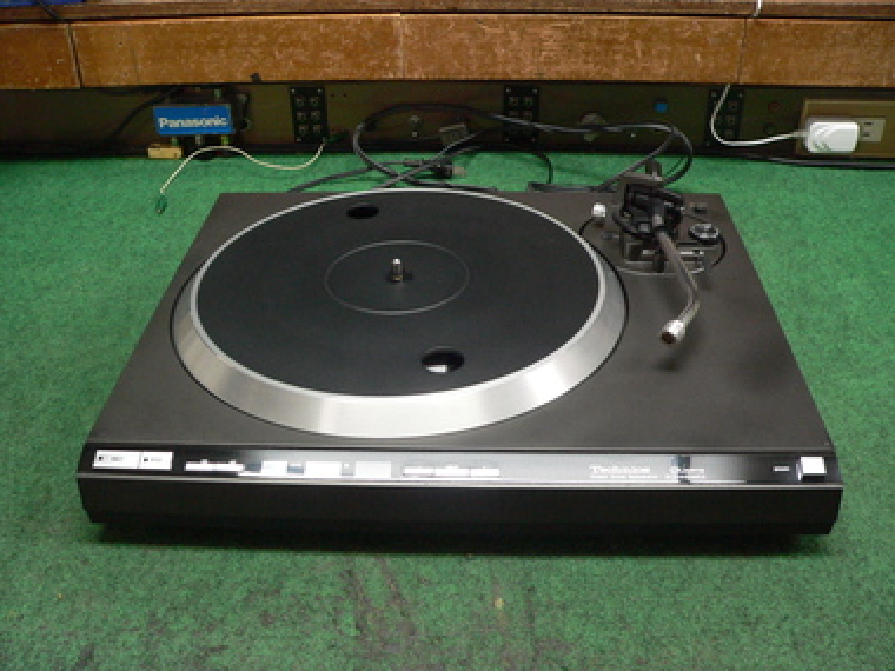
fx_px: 931
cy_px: 336
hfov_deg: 51.4
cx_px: 448
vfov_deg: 39.7
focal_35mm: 36
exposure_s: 1/10
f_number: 2.8
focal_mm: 6
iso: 200
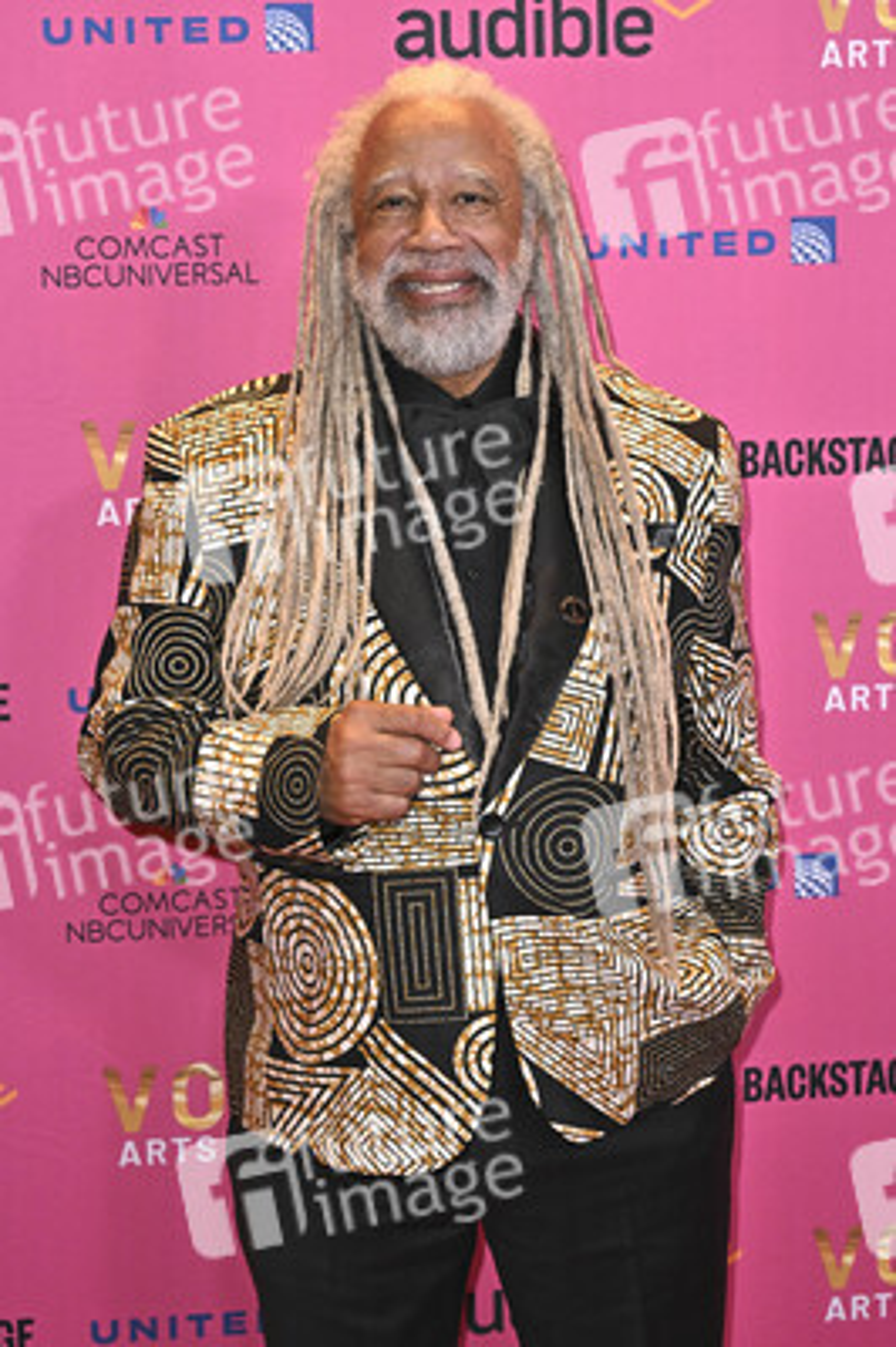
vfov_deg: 29.7
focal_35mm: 68
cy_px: 674
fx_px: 2543
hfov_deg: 20.0
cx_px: 448
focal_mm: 68
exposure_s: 1/320
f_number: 6.3
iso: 2000
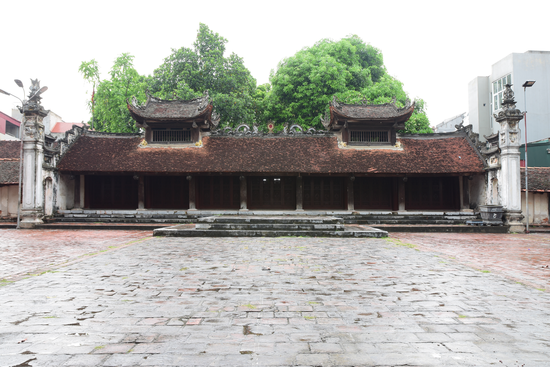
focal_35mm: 30
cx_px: 275
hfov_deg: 61.9
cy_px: 184
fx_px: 458
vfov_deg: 43.6
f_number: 10
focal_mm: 20
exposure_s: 1/3
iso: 100
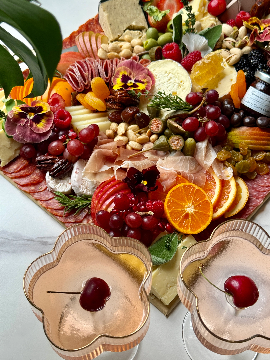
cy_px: 180
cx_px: 135
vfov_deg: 39.7
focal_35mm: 48
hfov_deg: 30.3
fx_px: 499
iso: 64
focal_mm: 6.76
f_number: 1.78
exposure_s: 1/122
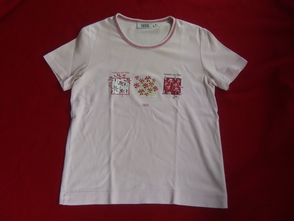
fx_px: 323
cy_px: 110
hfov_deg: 49.0
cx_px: 147
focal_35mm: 38
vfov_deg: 37.7
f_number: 2.8
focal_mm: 7.9
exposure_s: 1/30
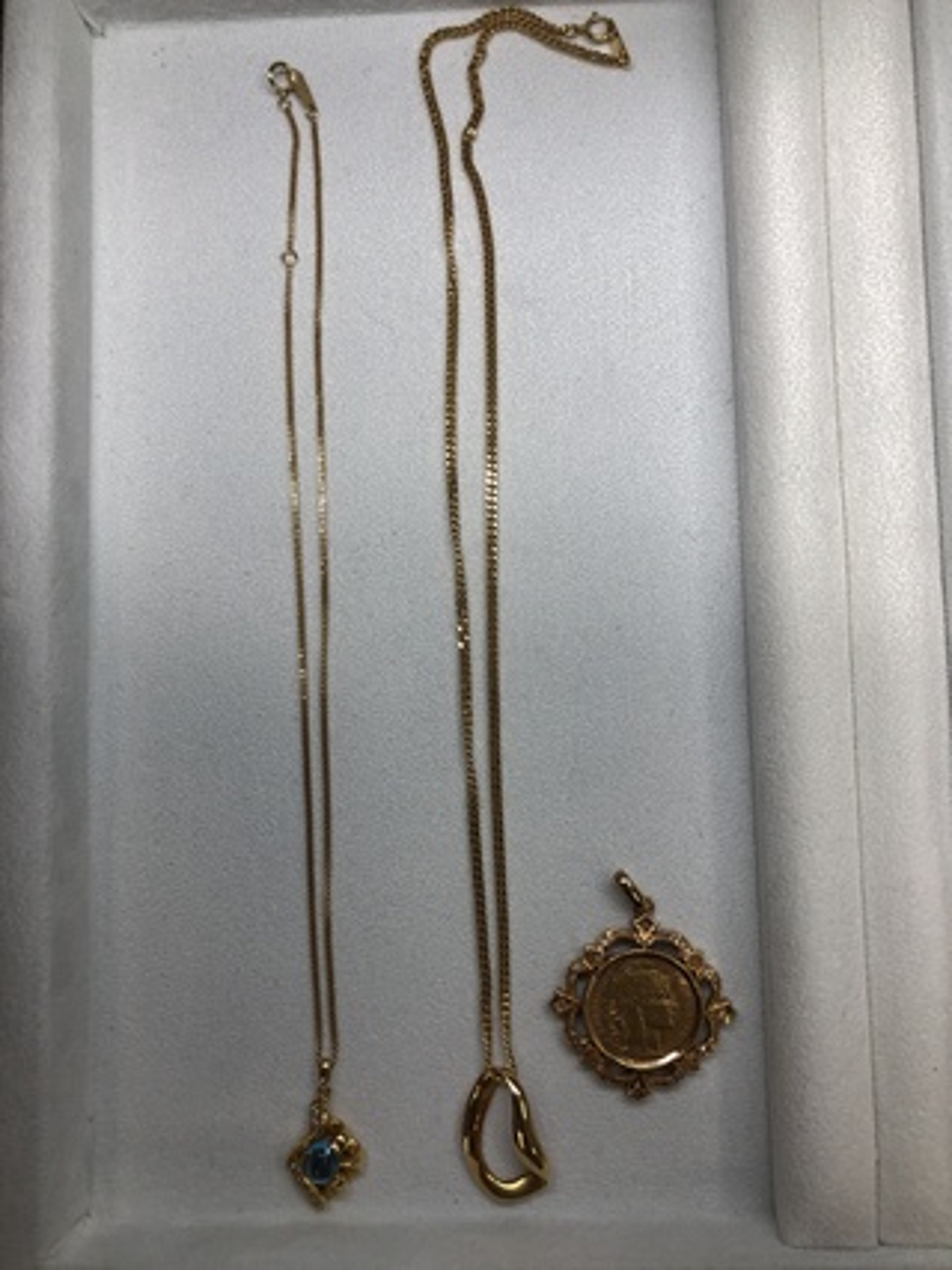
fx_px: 1027
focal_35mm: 28
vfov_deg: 63.5
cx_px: 476
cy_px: 635
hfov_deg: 49.7
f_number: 1.8
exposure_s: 1/198
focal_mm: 4
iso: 20
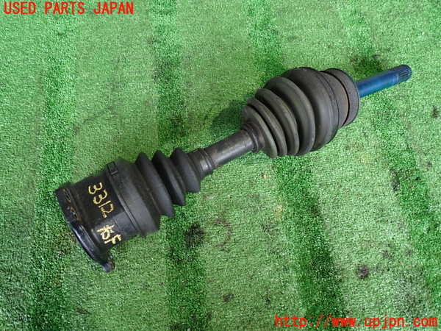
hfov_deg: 69.4
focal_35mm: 25
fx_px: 318
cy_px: 166
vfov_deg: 54.9
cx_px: 220
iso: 200
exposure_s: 1/30
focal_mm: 4.5
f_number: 2
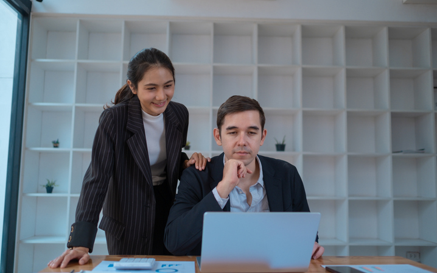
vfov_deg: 35.3
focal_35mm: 36
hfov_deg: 54.0
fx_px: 429
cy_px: 136
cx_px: 220
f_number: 1.4
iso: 250
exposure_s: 1/800
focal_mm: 23
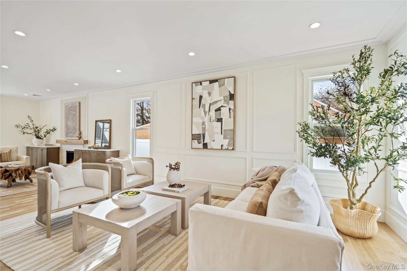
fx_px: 181
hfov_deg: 96.7
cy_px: 136
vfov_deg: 73.7
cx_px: 204
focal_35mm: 16
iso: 100
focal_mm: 16
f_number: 5
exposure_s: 1/10
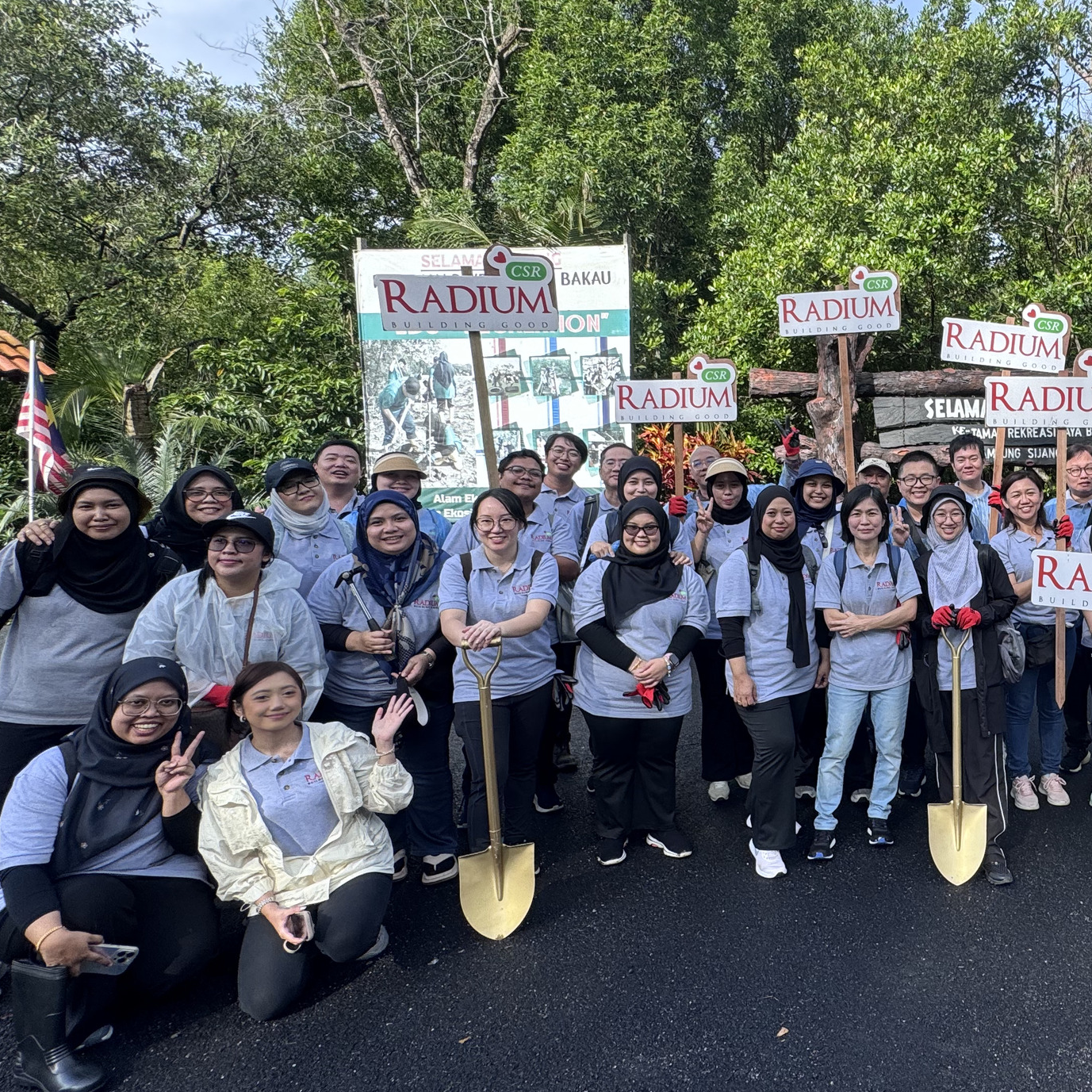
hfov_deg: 60.7
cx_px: 902
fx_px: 821
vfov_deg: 67.2
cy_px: 515
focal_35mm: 23
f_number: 2.2
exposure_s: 1/587
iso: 40
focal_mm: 2.22
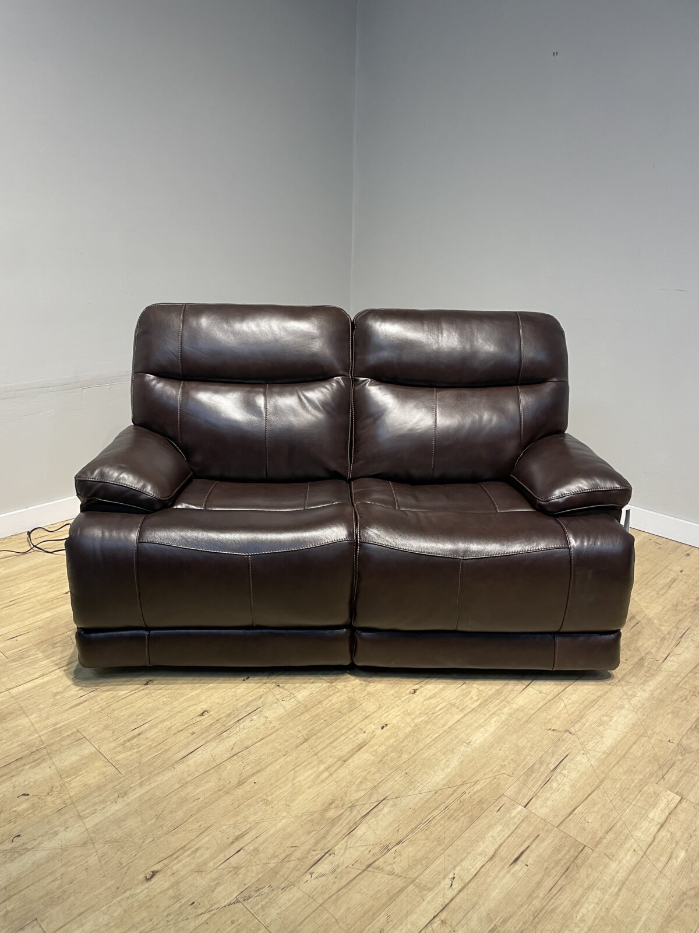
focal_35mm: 26
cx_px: 350
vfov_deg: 67.3
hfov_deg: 53.1
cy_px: 466
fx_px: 700
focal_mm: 4.2
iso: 80
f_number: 1.6
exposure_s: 1/60
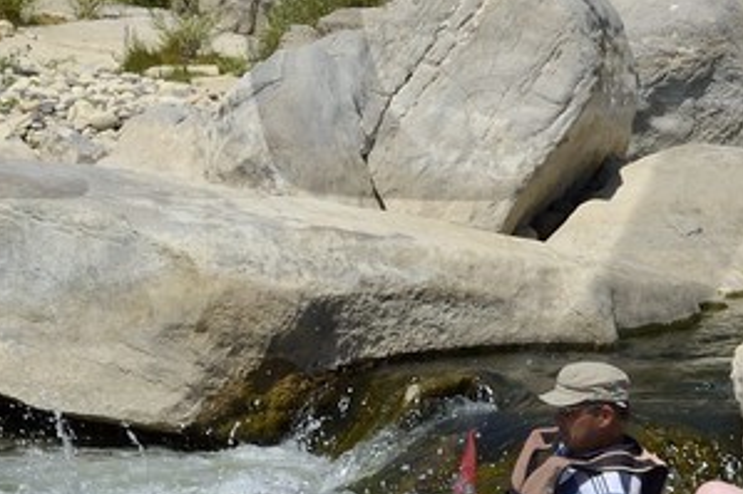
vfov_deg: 7.9
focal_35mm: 171
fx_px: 3527
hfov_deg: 11.7
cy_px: -204
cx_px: -199
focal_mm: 32
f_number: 14
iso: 200
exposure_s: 1/320
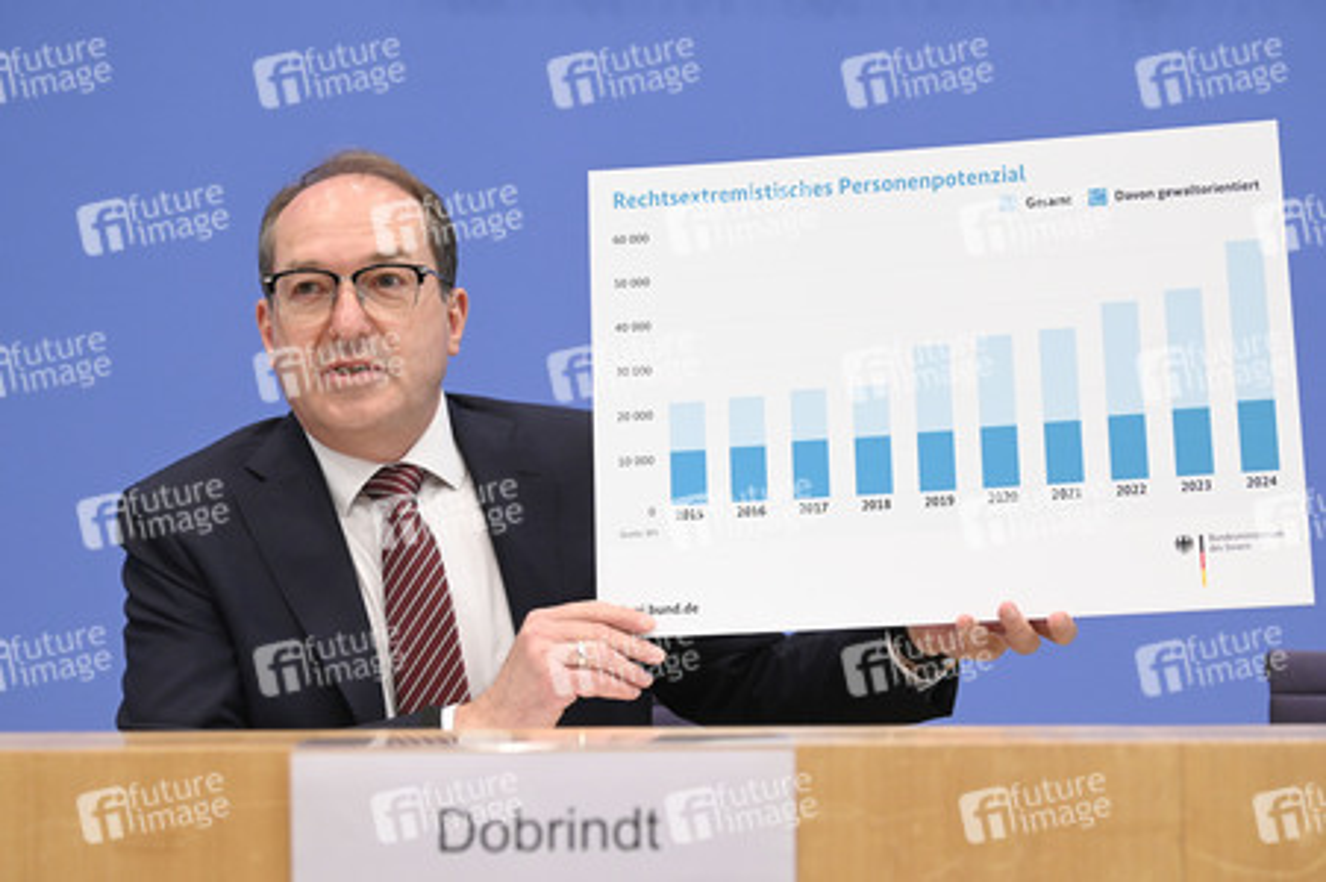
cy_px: 441
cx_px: 663
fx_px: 2760
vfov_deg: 18.2
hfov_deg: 27.0
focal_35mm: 75
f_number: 4.5
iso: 4000
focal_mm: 75
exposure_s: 1/800
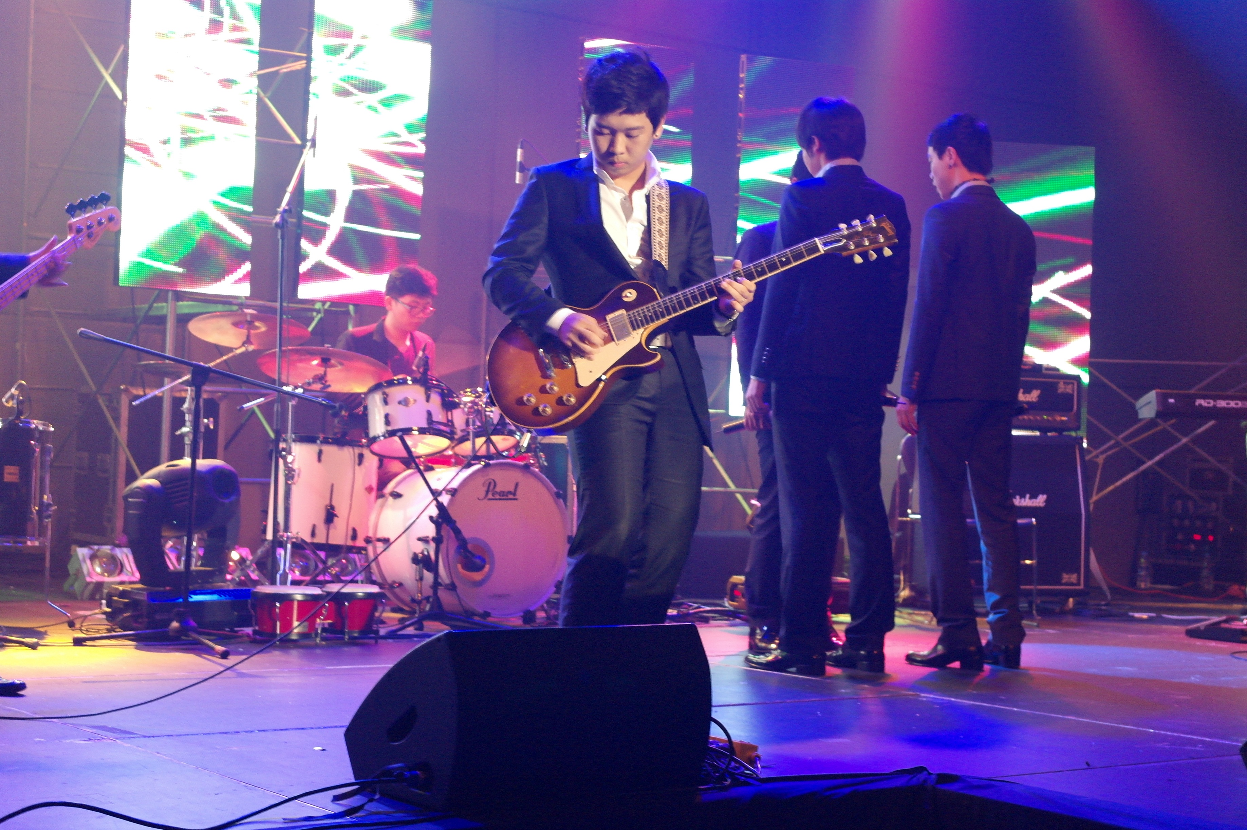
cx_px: 624
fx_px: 2008
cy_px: 415
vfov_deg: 23.4
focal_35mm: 58
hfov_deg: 34.5
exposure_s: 1/15
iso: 800
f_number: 5
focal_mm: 38
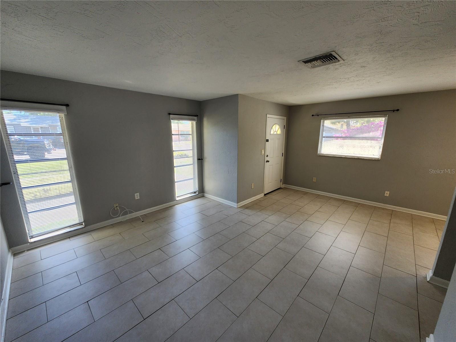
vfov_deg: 89.9
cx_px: 228
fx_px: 171
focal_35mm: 13
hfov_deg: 106.2
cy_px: 171
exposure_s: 1/120
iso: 100
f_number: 2.2
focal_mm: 2.2
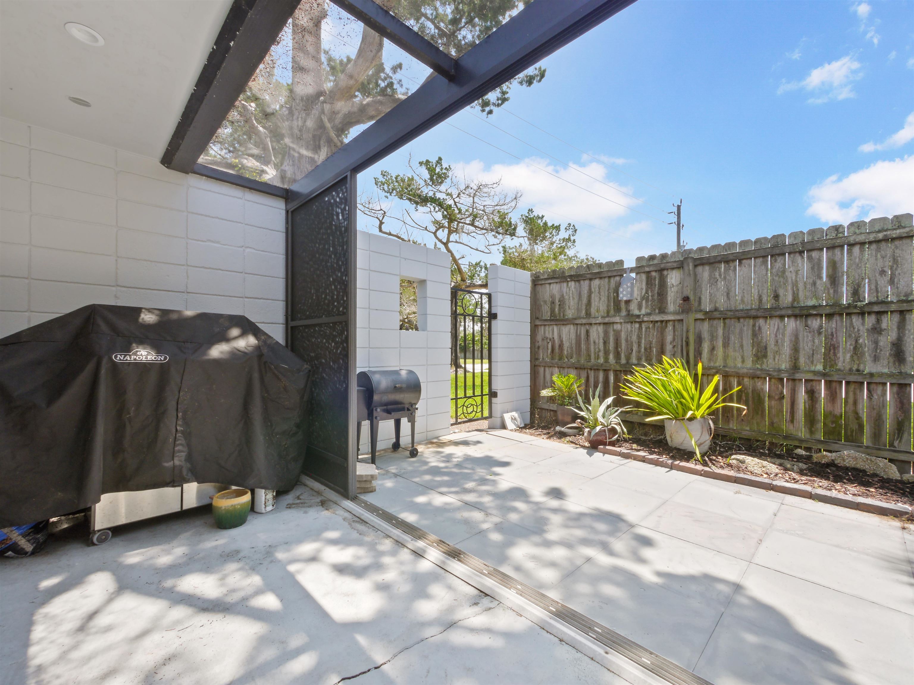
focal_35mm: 14
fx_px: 370
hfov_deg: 102.1
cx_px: 457
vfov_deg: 85.7
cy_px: 342
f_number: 16
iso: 400
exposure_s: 1/50
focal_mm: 7
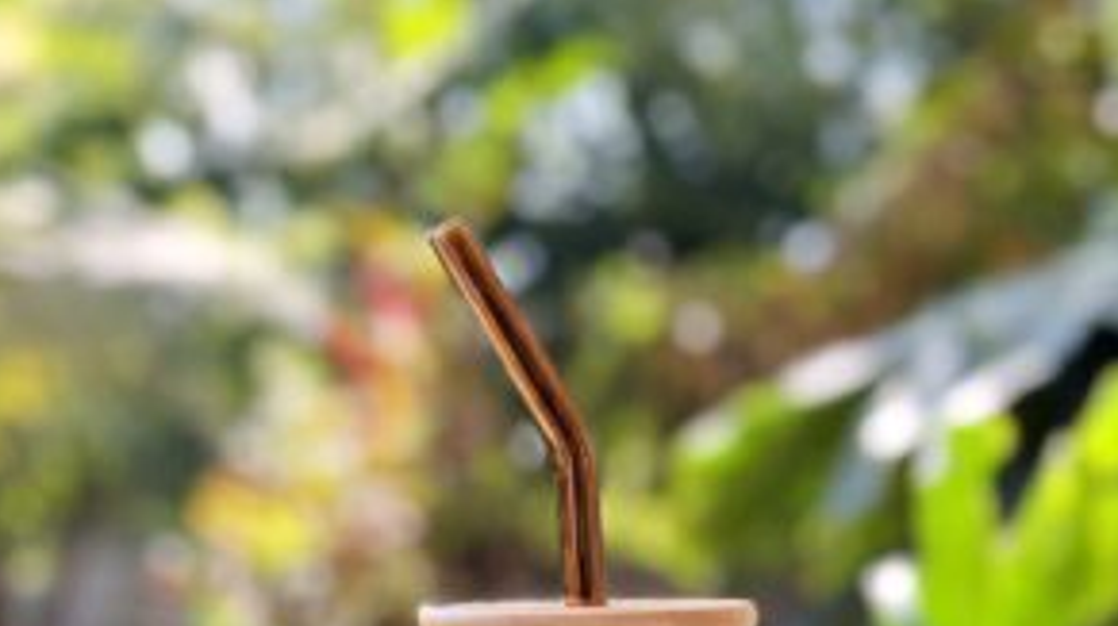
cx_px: 557
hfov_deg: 51.7
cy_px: 764
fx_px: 1155
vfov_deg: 26.7
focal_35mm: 39
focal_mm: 5.1
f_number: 1.6
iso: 50
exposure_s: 1/520
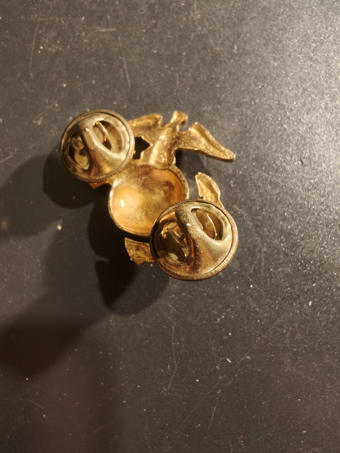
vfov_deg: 73.9
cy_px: 226
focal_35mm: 23
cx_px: 170
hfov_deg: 58.9
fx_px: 301
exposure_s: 1/50
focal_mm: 2.32
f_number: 2
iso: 320
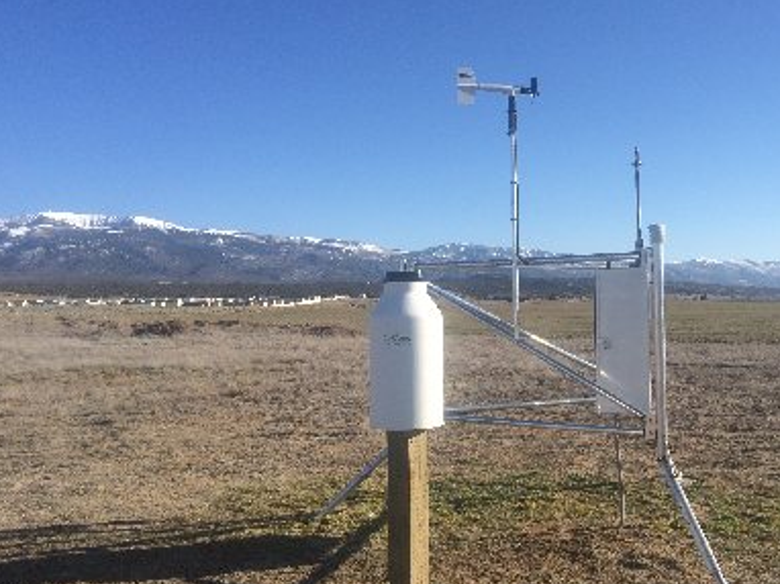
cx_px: 498
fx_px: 856
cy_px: 309
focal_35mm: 38
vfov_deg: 37.7
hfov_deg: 48.4
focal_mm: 4.15
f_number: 2.2
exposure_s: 1/2053
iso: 32
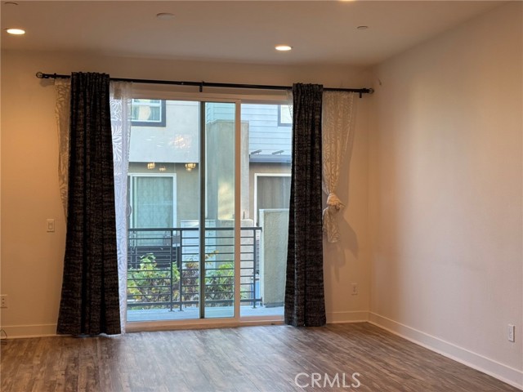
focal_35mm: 48
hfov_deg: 39.7
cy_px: 196
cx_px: 262
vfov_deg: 30.3
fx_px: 725
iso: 64
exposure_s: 1/120
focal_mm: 6.76
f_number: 1.78
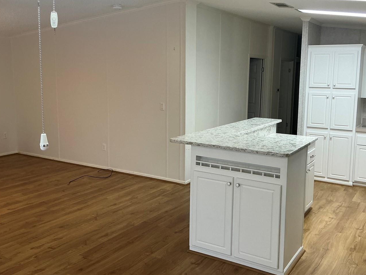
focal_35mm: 35
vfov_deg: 40.7
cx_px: 216
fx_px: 370
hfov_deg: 52.3
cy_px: 125
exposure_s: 1/60
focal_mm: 3
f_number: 1.8
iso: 64
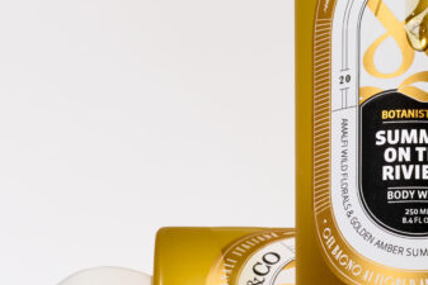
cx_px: 363
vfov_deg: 4.3
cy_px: 80
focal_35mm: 319
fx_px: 3794
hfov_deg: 6.4
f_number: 22
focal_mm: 105
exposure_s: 1/160
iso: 64
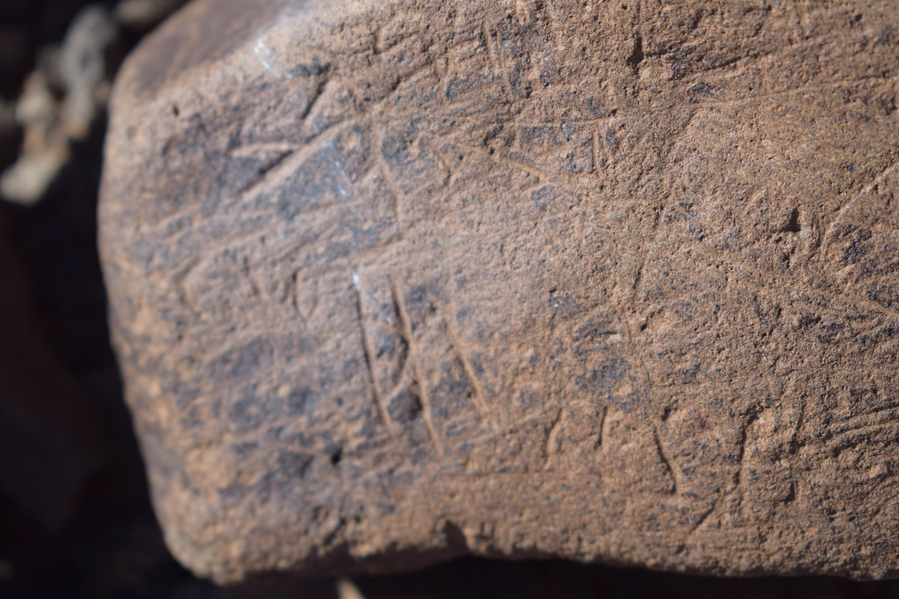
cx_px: 450
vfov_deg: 16.6
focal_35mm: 82
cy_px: 300
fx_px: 2060
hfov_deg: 24.6
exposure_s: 1/1000
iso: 200
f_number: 5.6
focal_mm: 55
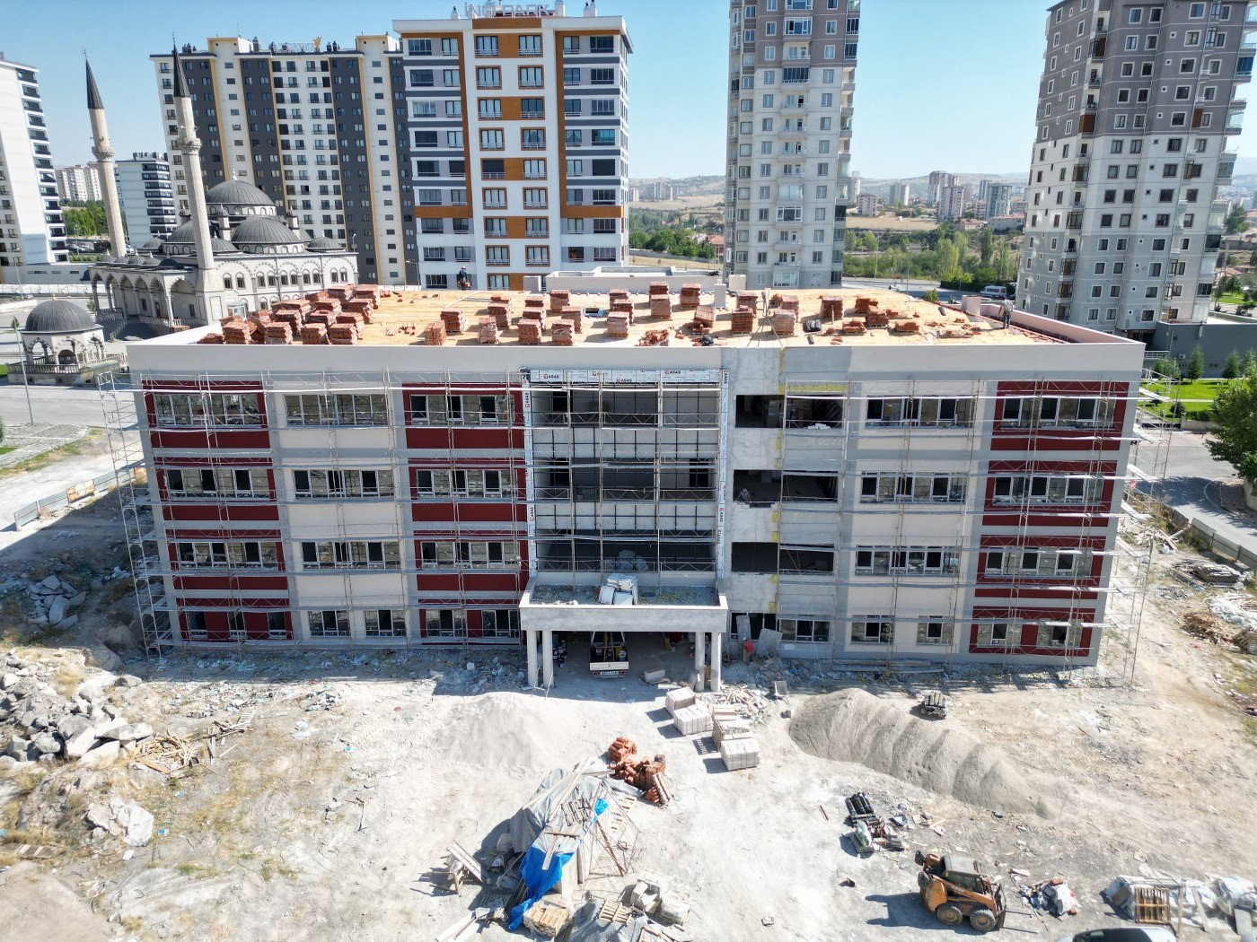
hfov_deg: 71.6
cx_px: 628
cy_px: 471
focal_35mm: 24
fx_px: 872
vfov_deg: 56.8
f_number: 1.7
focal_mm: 6.72
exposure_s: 1/2000
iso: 100
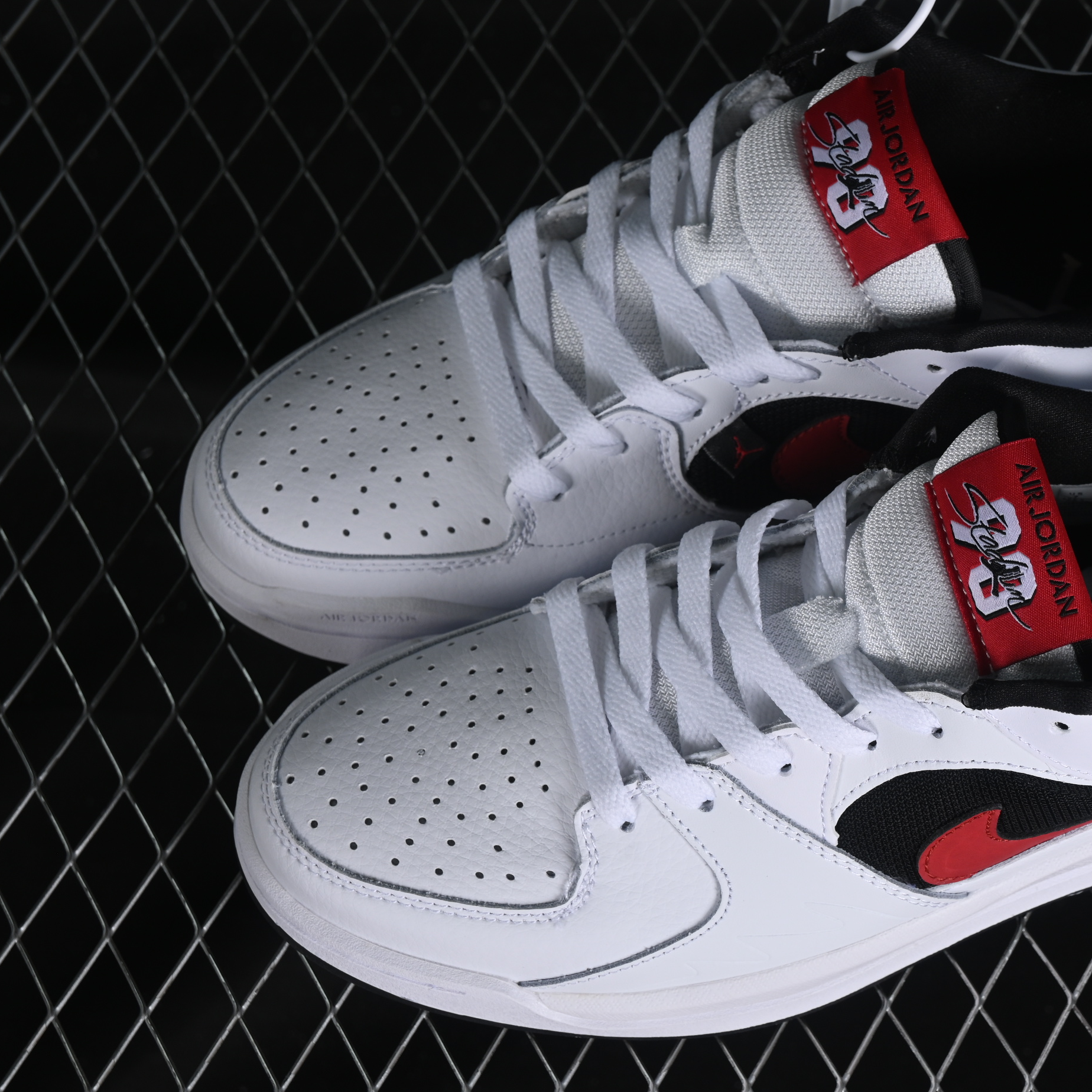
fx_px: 3426
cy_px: 545
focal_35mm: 96
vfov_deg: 18.1
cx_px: 817
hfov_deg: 18.0
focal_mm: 50
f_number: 8
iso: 160
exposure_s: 1/80
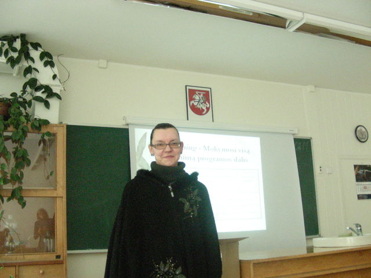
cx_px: 186
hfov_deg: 49.0
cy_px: 139
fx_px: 407
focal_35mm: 38
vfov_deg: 37.7
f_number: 3.5
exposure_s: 1/62.2
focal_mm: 6.3
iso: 800
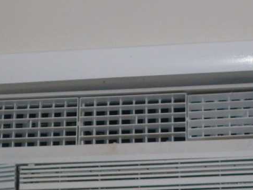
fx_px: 1220
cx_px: 147
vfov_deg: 8.8
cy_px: 213
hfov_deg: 11.8
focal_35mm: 167
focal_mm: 9.9
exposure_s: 1/45
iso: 100
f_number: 3.4
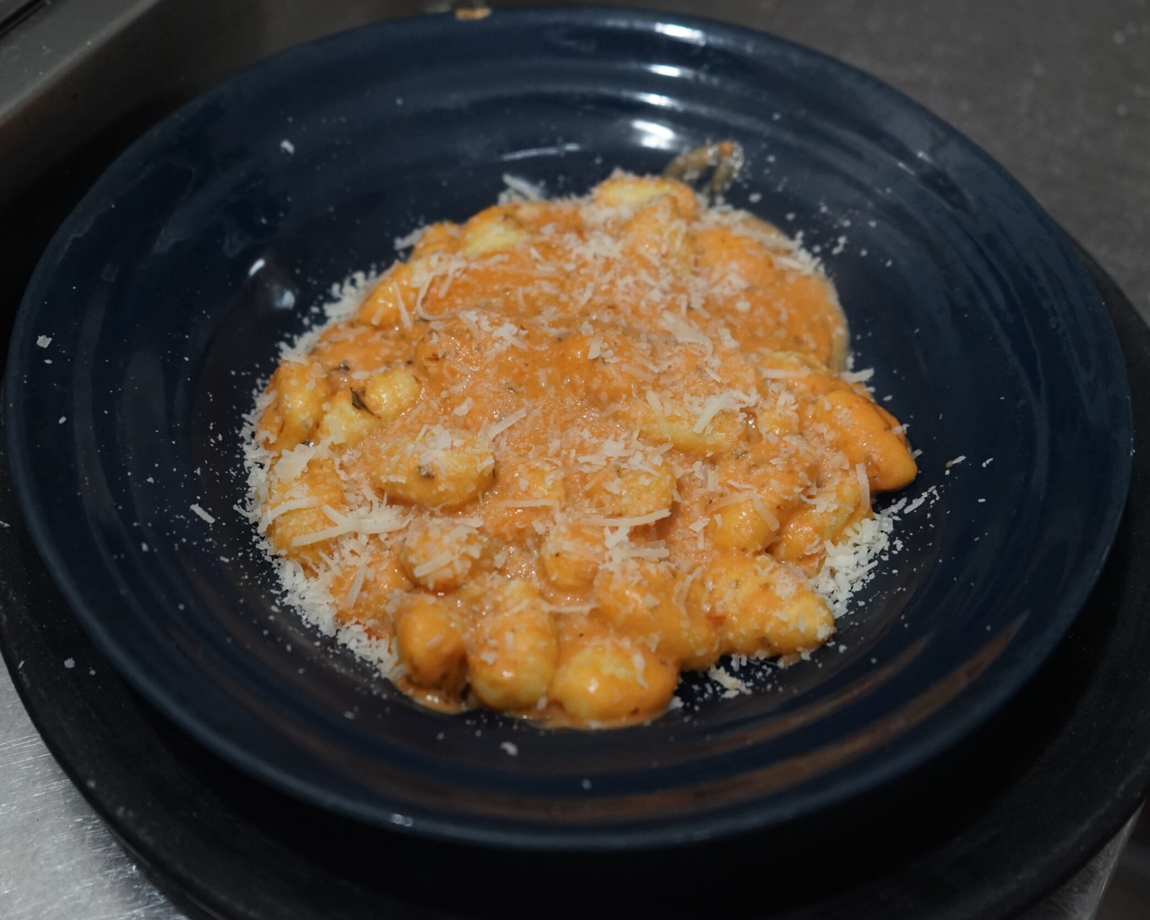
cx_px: 546
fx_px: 1566
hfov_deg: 40.3
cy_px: 462
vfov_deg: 32.7
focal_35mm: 46
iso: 1600
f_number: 4
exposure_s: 1/60
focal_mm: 40
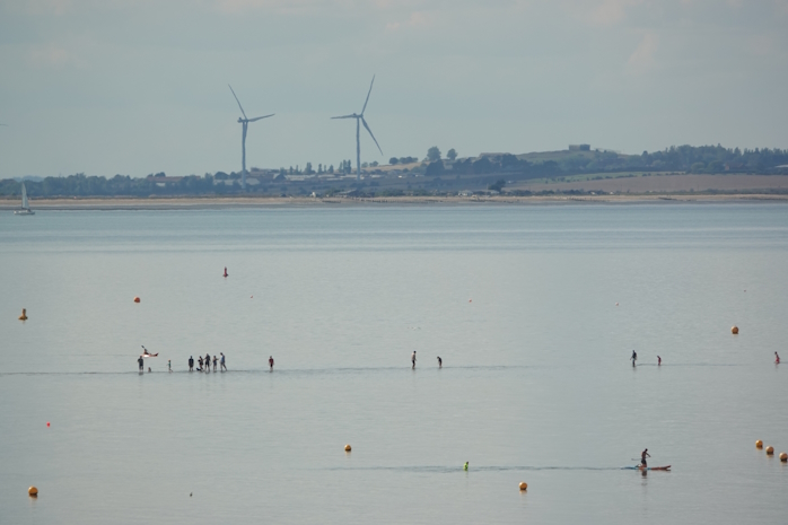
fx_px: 13129
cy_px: 262
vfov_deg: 2.3
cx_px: 394
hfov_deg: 3.4
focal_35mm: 600
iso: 100
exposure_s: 1/1000
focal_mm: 220
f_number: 5.6
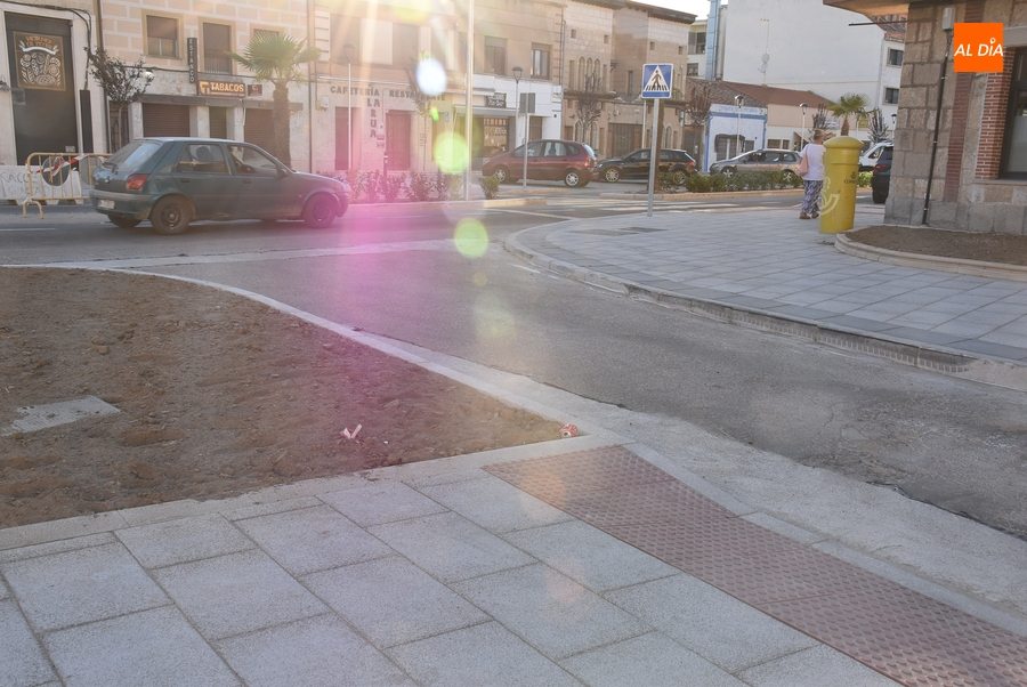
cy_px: 344
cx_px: 514
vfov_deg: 37.0
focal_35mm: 36
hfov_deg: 53.1
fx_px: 1028
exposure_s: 1/250
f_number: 8
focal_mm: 24
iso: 400
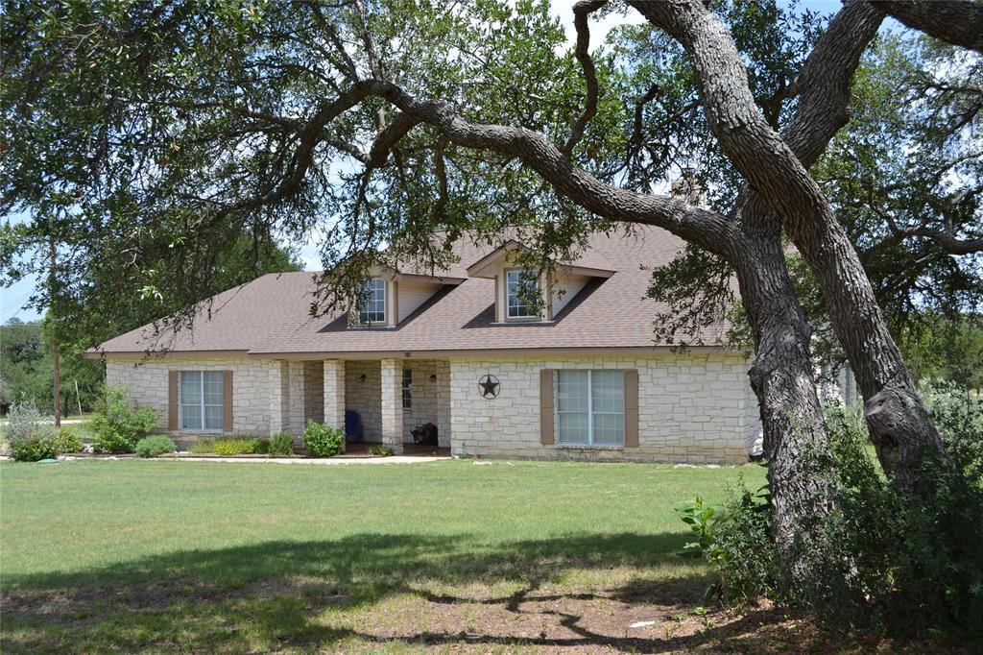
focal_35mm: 45
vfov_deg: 29.8
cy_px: 328
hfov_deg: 43.6
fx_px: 1228
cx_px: 492
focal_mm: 30
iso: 100
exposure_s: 1/200
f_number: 7.1
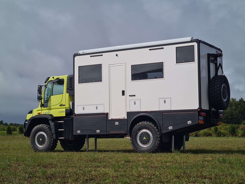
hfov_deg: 63.4
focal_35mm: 28
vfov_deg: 49.7
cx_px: 122
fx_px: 198
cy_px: 92
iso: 40
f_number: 2
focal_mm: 5.9
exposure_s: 1/2551
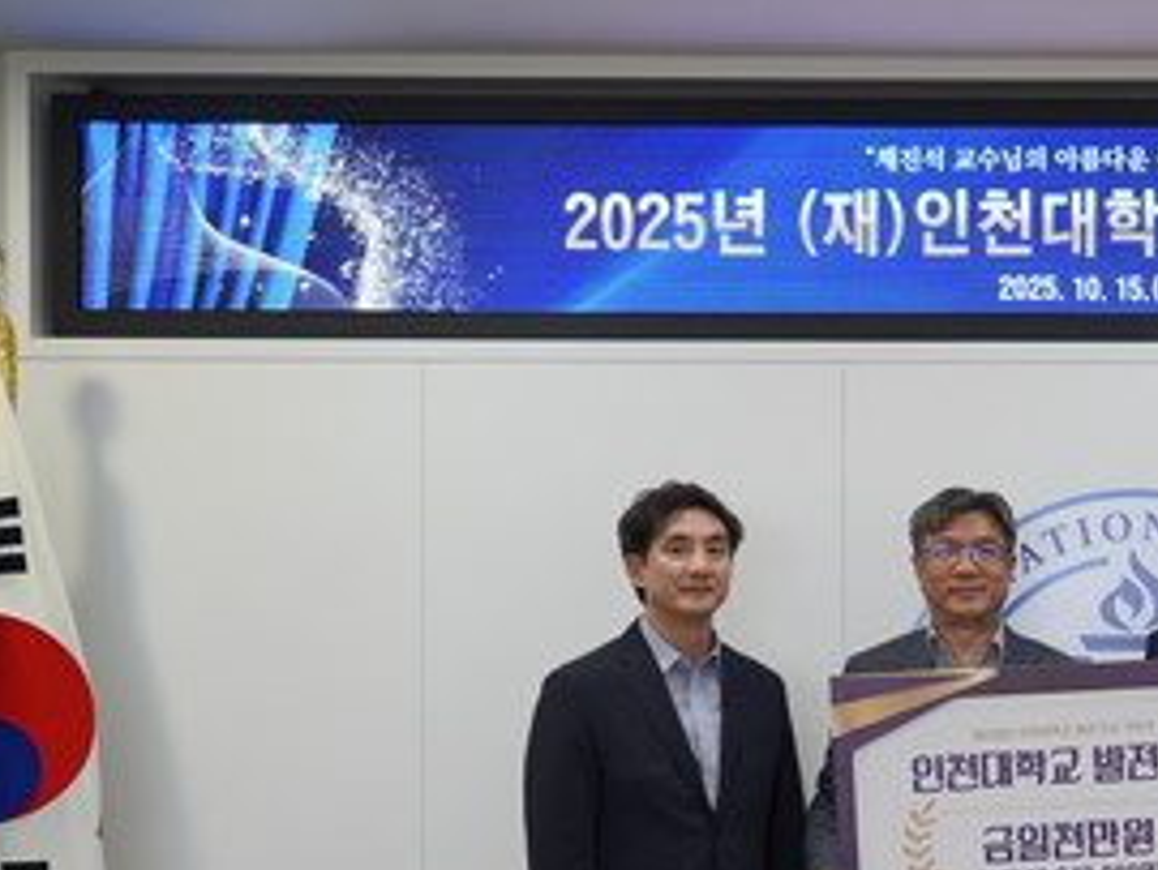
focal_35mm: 64
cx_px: 1141
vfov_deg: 22.7
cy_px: 677
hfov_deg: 28.5
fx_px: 2143
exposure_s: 1/160
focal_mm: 30
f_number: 4
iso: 1000
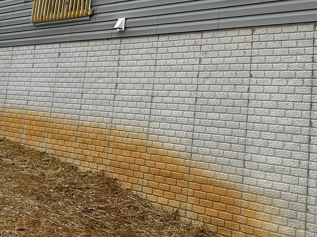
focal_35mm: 71
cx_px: 265
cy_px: -33
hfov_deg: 26.8
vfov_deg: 19.7
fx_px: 650
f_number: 1.5
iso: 50
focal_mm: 5.7
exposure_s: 1/1395
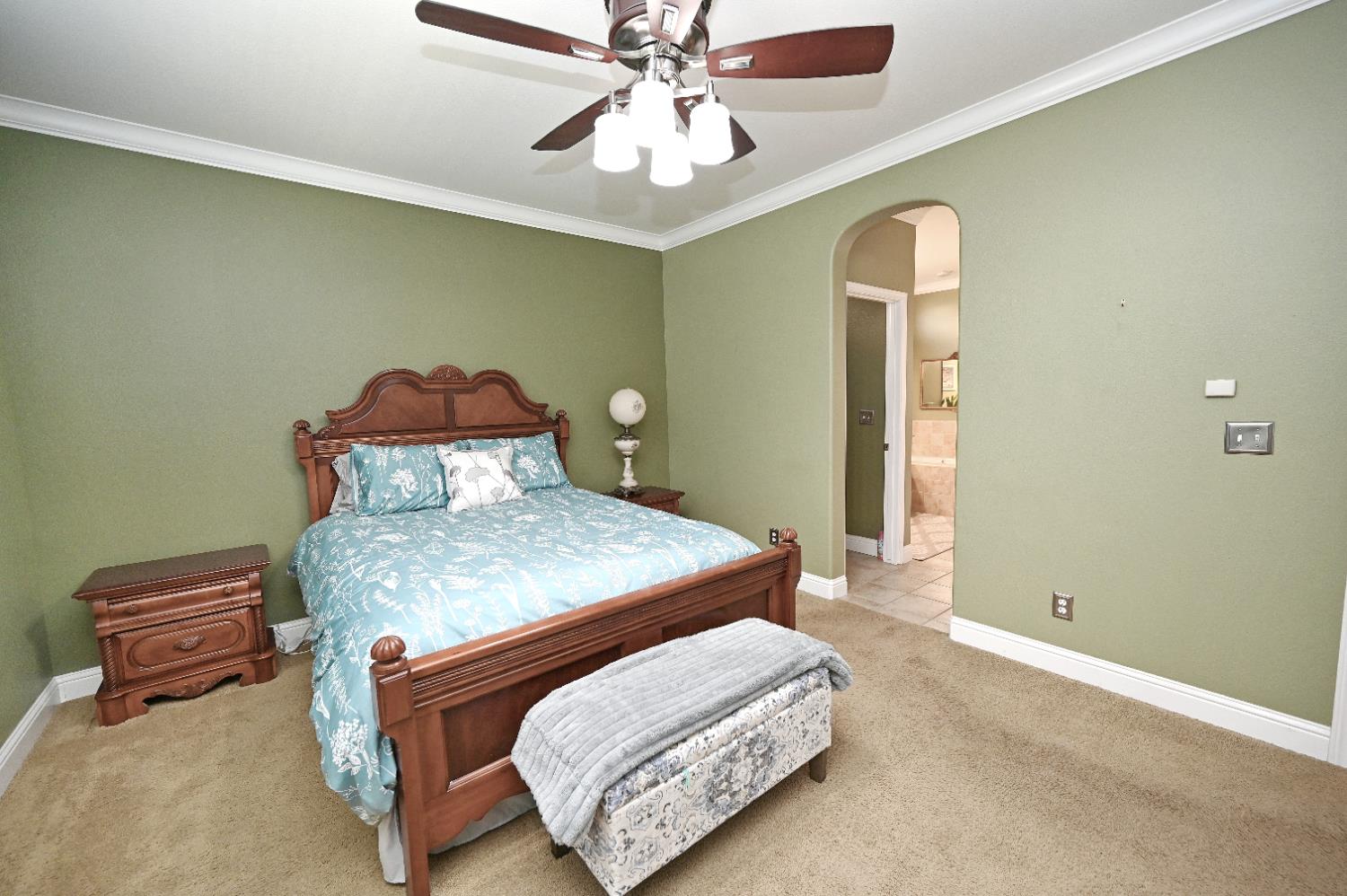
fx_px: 523
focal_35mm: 14
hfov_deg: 104.3
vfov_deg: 81.1
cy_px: 448
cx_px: 674
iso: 640
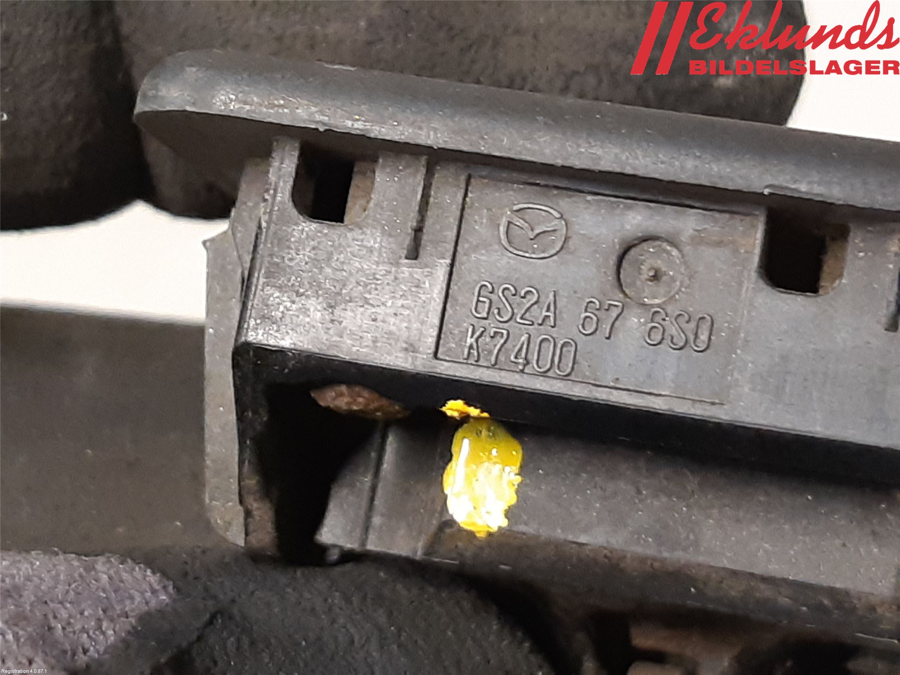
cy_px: 338
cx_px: 450
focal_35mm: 26
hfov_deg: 67.3
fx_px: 676
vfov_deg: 53.1
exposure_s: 1/33
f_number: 1.7
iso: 200
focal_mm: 3.93
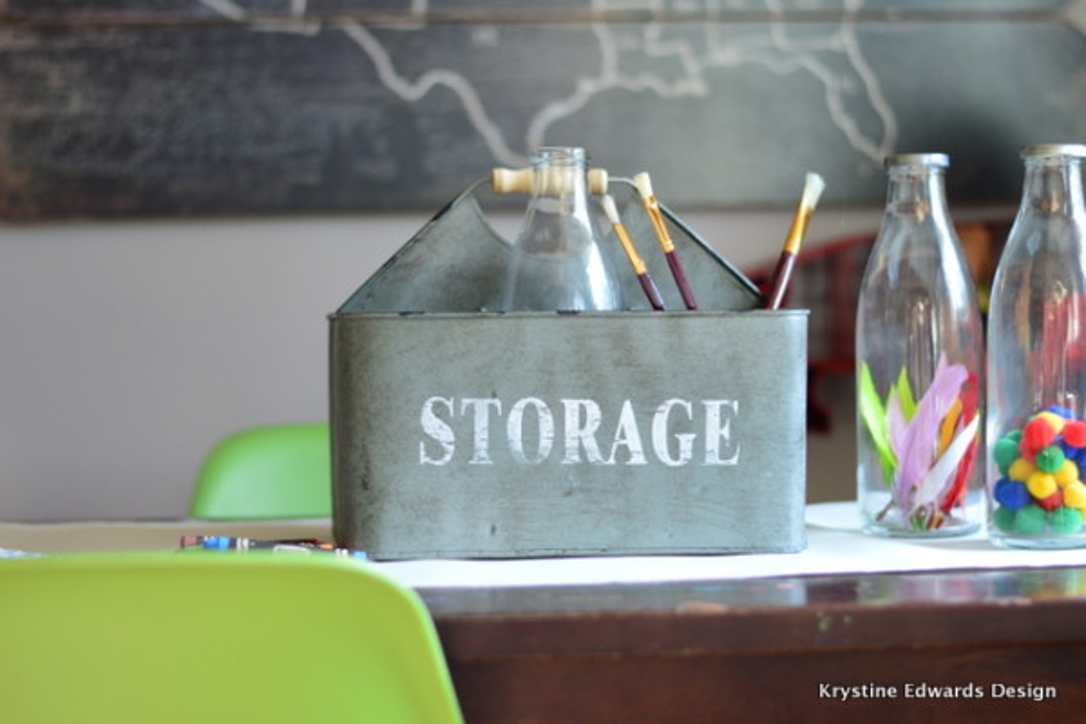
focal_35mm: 75
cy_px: 362
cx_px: 543
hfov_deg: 27.0
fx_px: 2262
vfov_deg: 18.2
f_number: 1.8
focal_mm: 50
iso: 220
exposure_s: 1/80
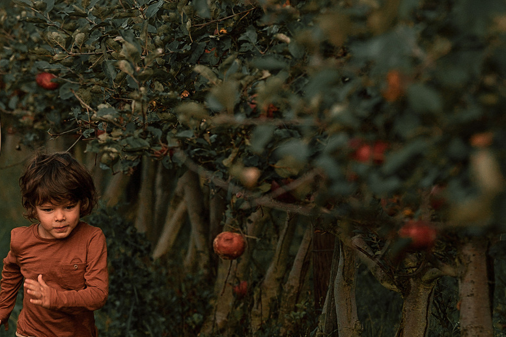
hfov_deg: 4.6
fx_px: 6254
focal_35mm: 445
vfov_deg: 3.1
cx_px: -21
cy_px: 270
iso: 100
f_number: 4
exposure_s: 1/640
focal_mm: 135
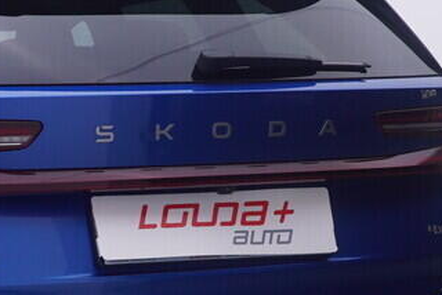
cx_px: -15
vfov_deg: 13.5
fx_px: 1244
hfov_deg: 19.5
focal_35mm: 101
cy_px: 244
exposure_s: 1/80
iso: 200
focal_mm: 15
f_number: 5
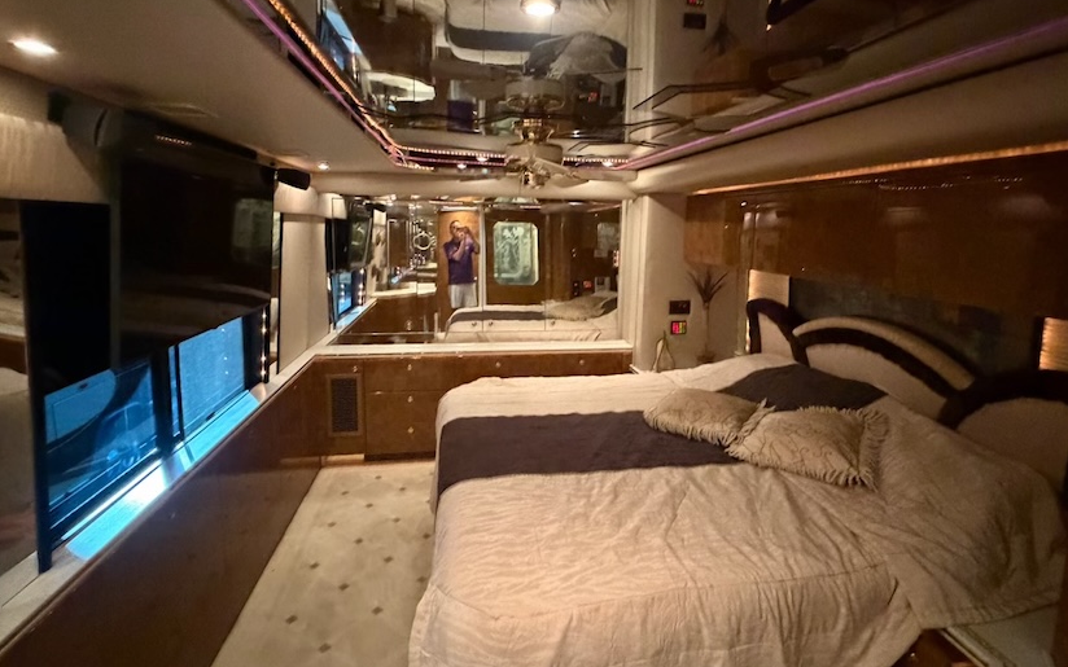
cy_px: 293
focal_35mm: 18
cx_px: 544
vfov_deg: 64.8
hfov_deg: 91.1
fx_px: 524
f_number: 2.2
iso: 1250
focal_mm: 2.22
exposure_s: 1/40
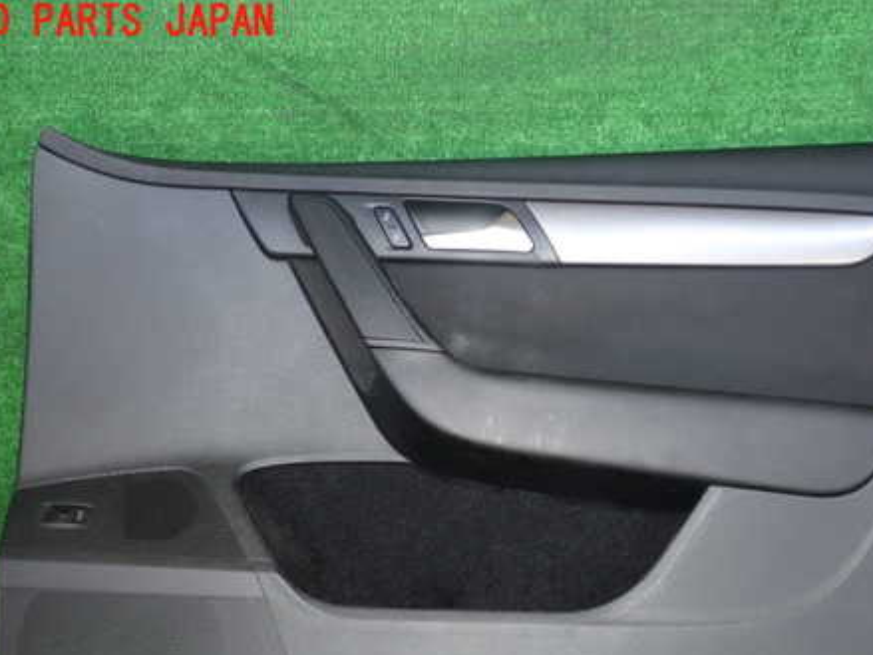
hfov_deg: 45.6
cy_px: 446
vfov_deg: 34.7
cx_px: 509
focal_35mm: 41
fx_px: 1034
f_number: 2.3
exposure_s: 1/60
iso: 200
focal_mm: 5.4
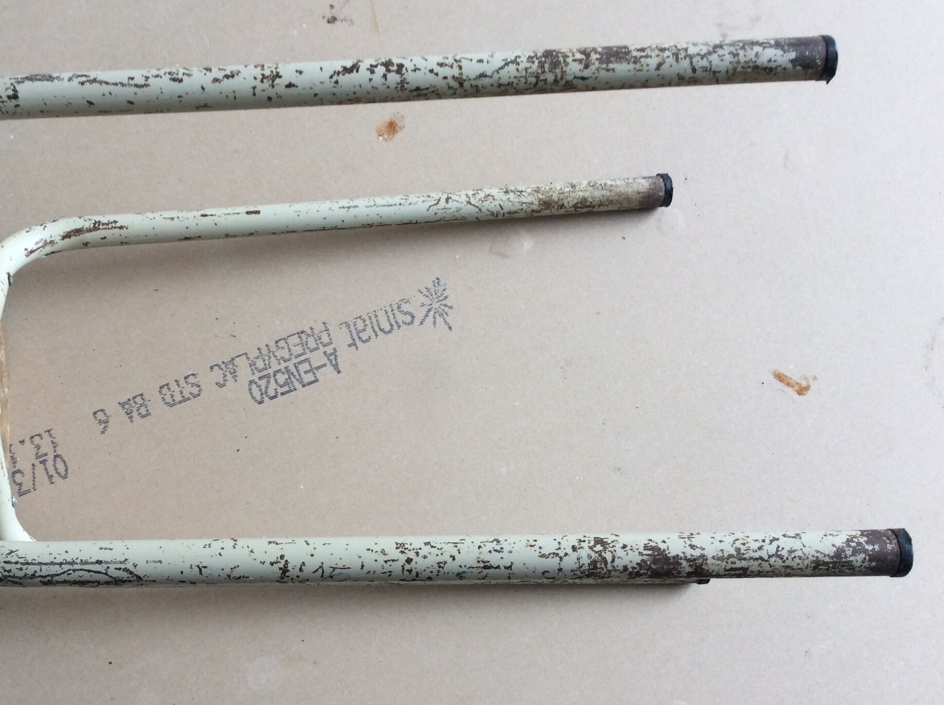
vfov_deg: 32.0
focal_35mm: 45
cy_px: 411
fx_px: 1226
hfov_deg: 41.4
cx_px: 292
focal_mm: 3.3
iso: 40
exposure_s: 1/33
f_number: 2.4
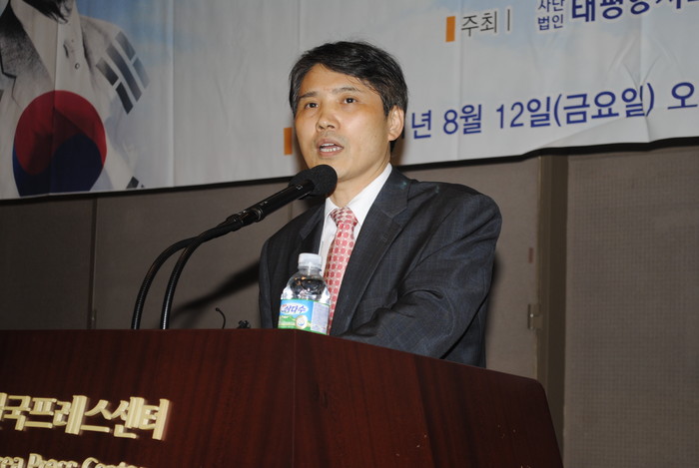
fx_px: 1604
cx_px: 350
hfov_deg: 24.6
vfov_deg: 16.6
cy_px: 234
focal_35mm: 82
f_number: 5.6
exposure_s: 1/60
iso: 200
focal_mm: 55
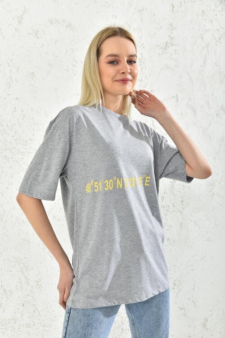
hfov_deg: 36.9
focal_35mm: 36
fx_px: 337
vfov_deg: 53.1
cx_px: 112
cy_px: 169
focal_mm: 36
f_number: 7.1
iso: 100
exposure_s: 1/160
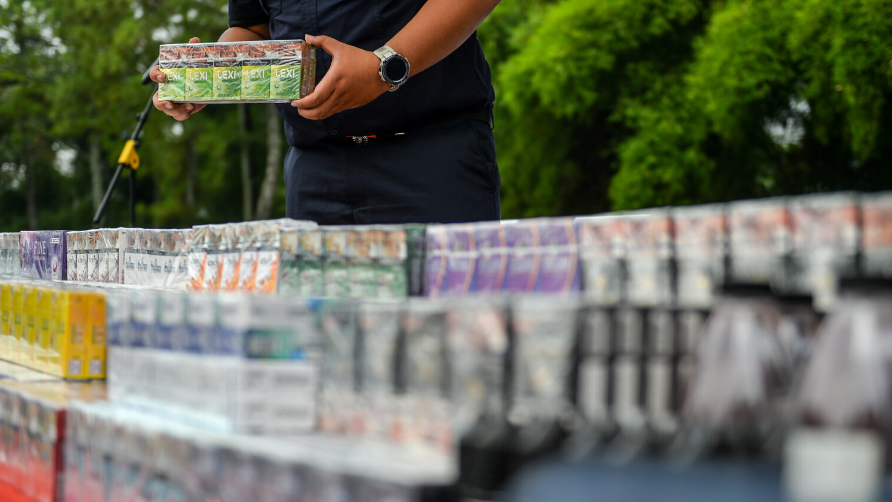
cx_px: 444
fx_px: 1112
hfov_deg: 43.7
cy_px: 288
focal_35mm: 47
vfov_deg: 25.4
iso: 50
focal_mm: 44
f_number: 2.8
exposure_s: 1/640
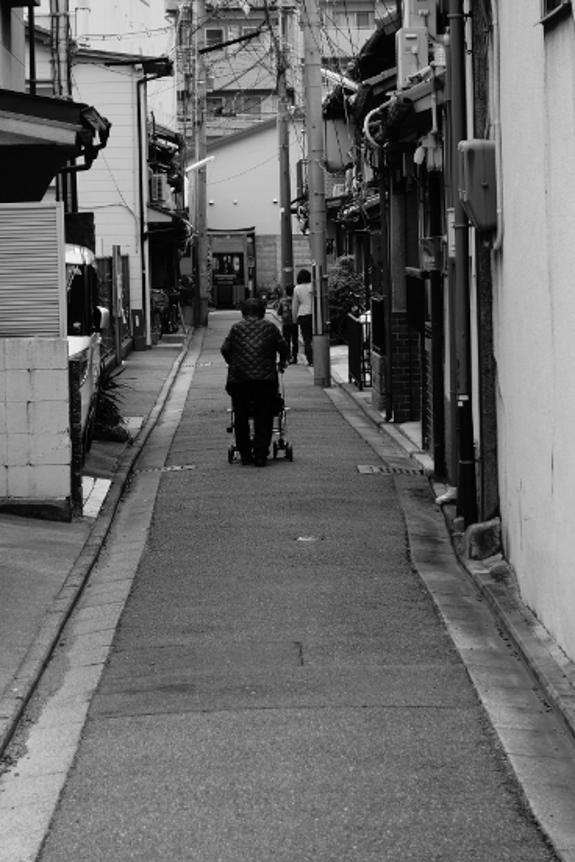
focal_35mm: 145
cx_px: 168
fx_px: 3474
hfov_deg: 9.5
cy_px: 370
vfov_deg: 14.1
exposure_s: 1/100
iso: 125
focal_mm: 37.1
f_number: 5.6
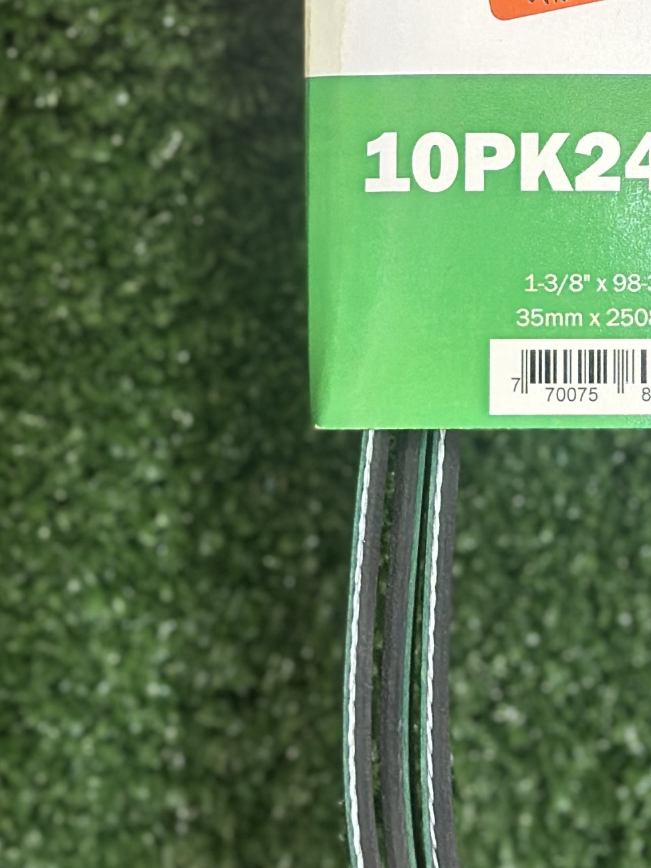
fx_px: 3737
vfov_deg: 13.0
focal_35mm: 149
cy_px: -51
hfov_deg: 9.9
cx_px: 628
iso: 64
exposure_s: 1/50
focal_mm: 6.86
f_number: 1.78
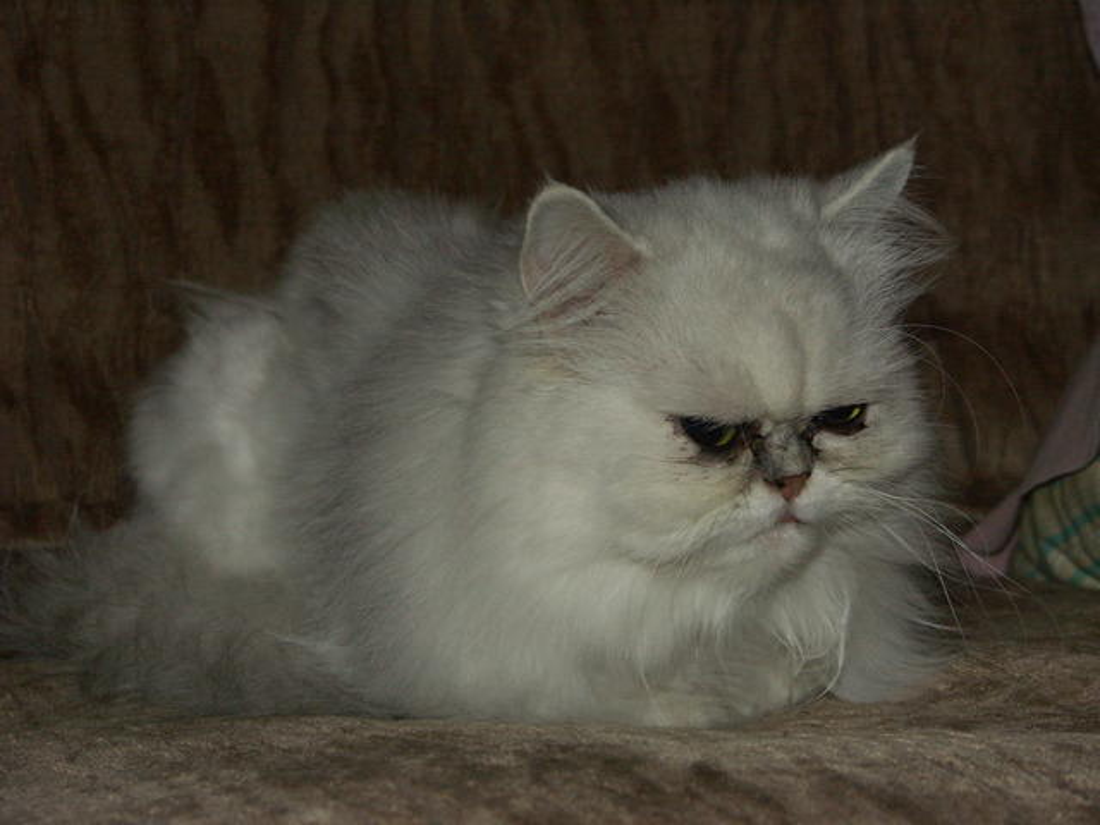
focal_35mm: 102
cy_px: 412
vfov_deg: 14.5
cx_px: 550
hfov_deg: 19.3
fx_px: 3241
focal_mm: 26.09
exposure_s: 1/100
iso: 200
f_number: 3.5
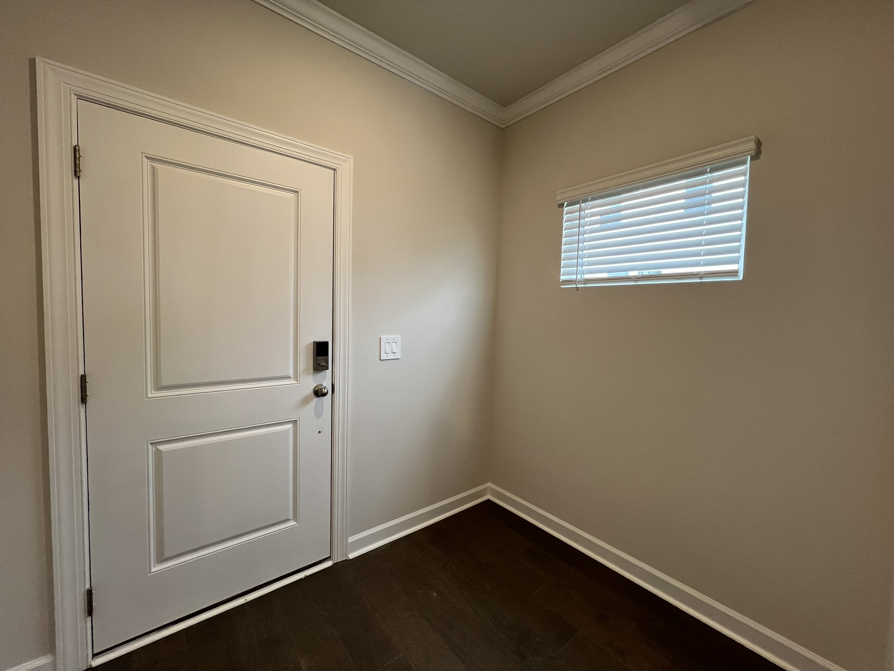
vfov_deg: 89.9
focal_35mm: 13
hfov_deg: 106.2
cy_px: 336
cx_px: 447
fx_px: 336
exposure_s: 1/120
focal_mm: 1.57
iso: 200
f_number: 1.8
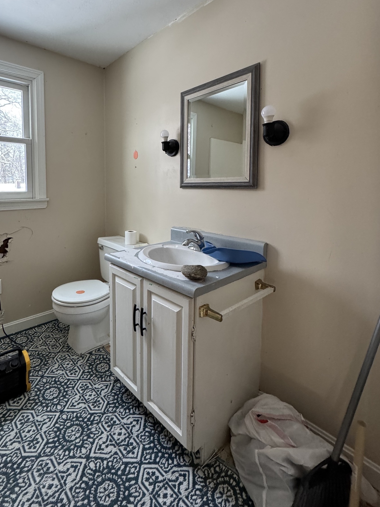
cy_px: 203
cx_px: 137
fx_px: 263
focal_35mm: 18
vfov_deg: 86.7
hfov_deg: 70.2
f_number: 2.2
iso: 320
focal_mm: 2.22
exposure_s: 1/95
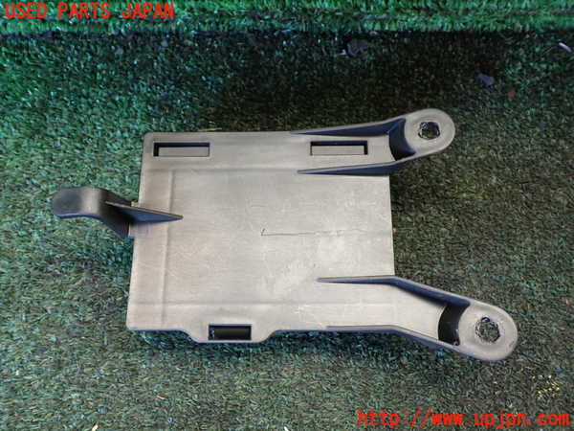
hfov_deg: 60.0
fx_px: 497
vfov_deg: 46.8
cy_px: 216
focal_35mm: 30
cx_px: 287
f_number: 2.3
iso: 200
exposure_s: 1/30
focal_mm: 5.4
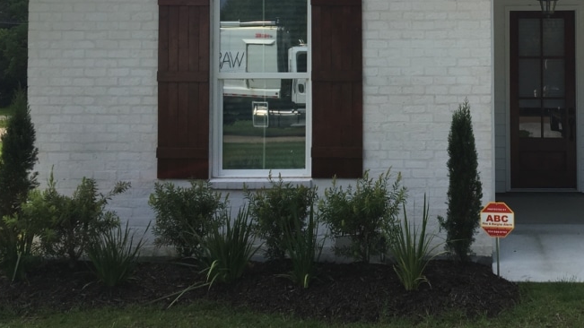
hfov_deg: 40.0
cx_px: 450
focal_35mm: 50
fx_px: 774
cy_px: 59
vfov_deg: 23.5
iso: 25
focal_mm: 4.15
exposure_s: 1/1538
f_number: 2.2
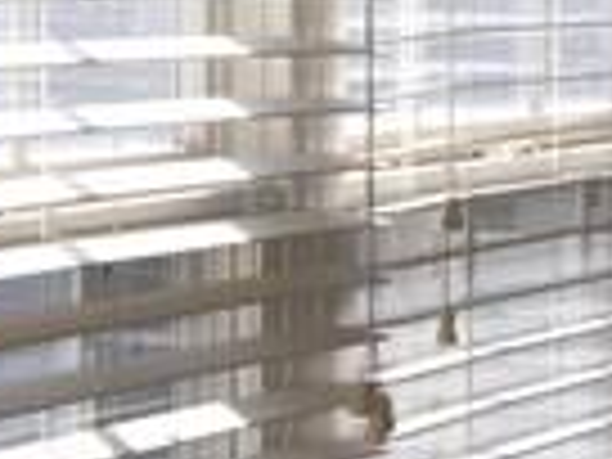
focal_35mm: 218
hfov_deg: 7.4
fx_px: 3854
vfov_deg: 6.8
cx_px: 2164
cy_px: 171
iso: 25
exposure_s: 1/430
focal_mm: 4.15
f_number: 2.2
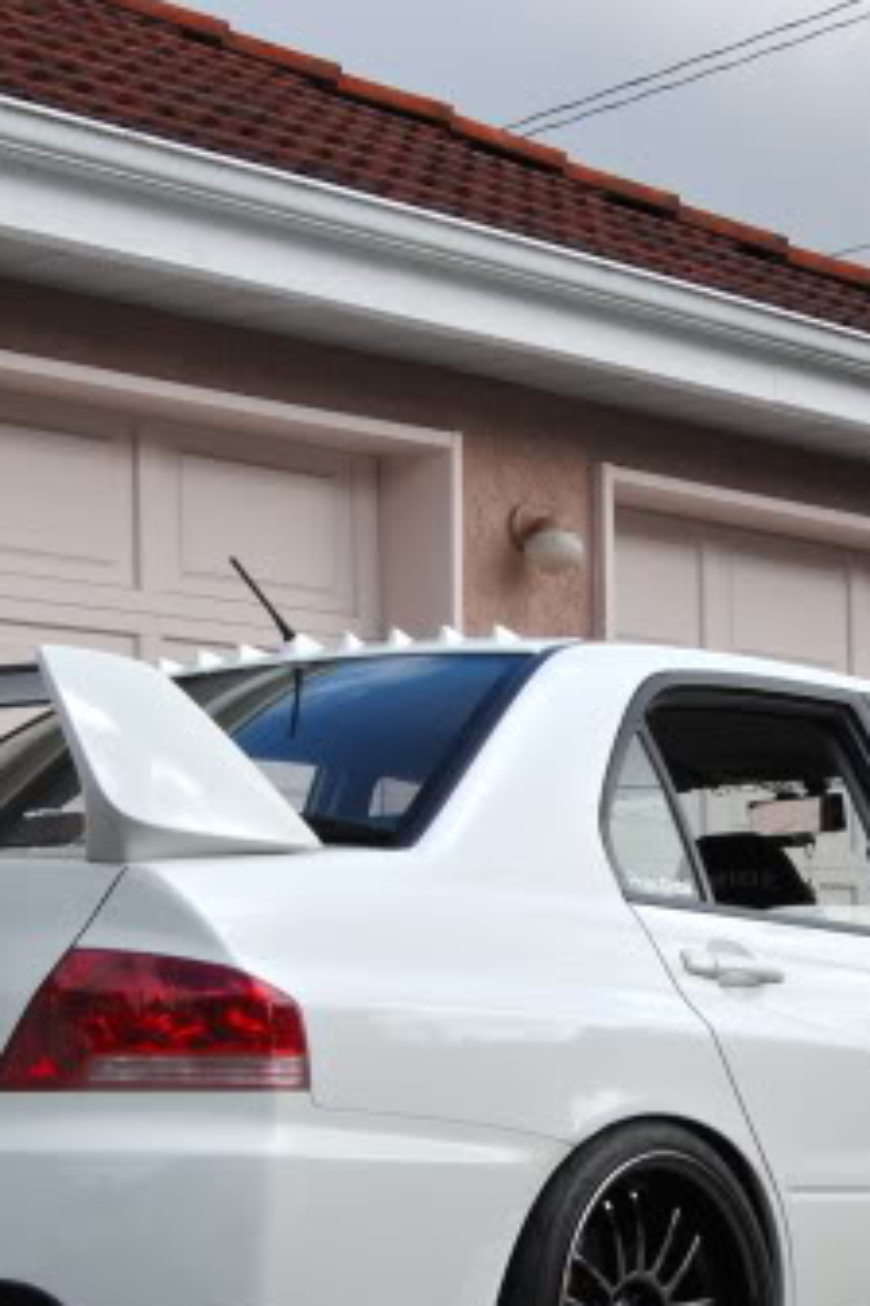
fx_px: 3625
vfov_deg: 20.4
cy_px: 845
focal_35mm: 100
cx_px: 833
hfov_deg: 13.5
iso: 100
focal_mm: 28
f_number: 8
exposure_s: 1/250
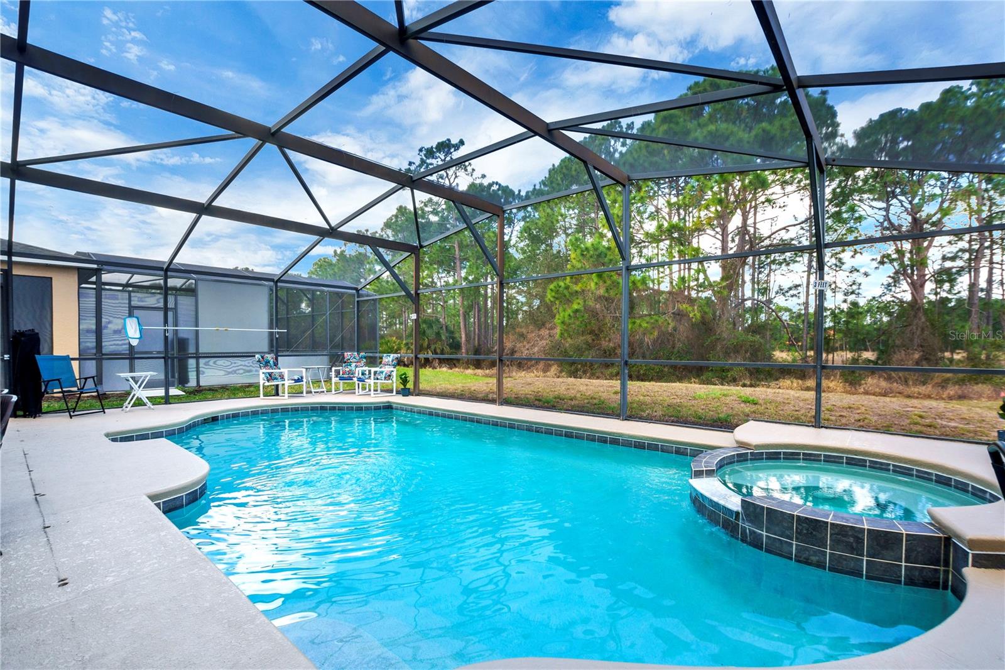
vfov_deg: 77.3
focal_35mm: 15
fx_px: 419
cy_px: 335
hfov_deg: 100.4
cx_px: 502
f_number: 10
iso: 200
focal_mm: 10
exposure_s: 1/80
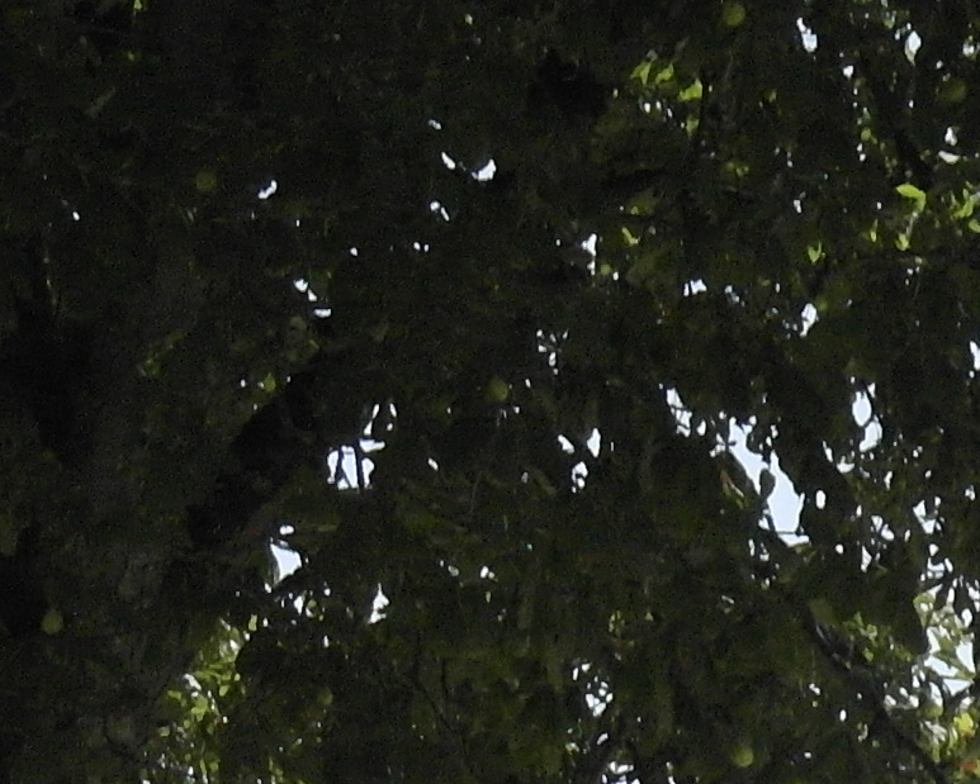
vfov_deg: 4.3
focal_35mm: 352
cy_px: 1768
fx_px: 10213
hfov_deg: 5.3
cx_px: 2656
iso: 1600
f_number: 5.6
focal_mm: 35
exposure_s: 1/4000
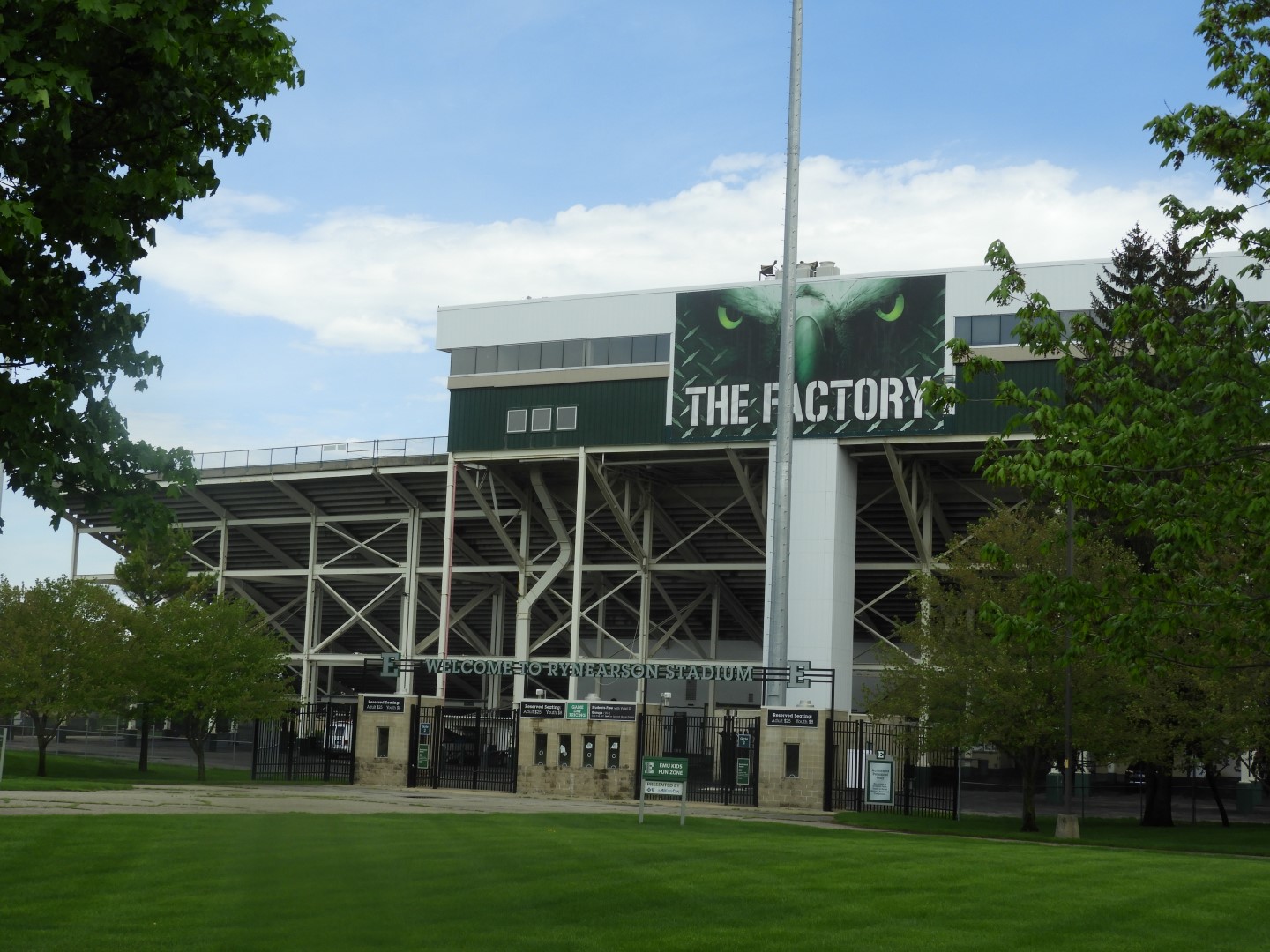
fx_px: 2018
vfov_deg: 26.6
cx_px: 635
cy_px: 476
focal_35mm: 55
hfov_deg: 34.9
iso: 100
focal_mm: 9.9
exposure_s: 1/640
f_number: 4
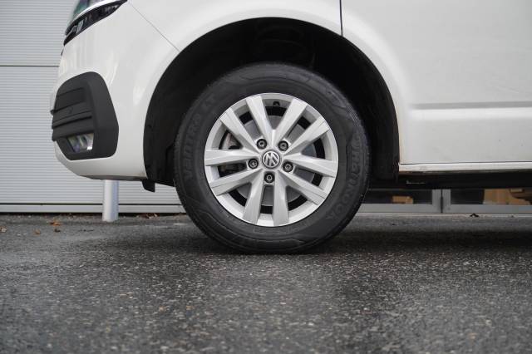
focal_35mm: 45
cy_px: 177
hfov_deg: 43.6
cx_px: 266
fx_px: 665
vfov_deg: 29.8
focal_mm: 30
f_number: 4.5
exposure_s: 1/60
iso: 250
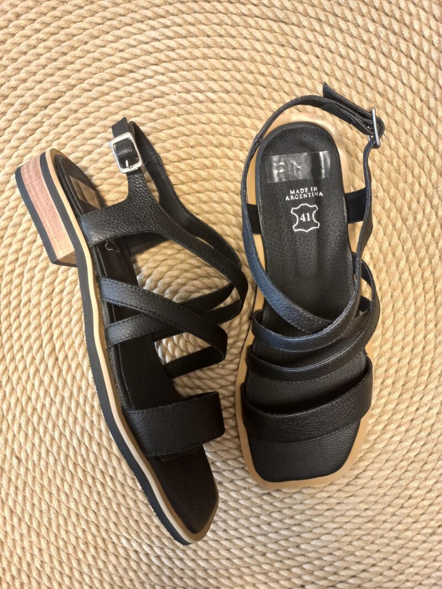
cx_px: 221
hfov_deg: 54.9
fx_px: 426
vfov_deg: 69.4
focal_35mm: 25
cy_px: 294
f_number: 1.8
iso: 320
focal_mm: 4.6
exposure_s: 1/25
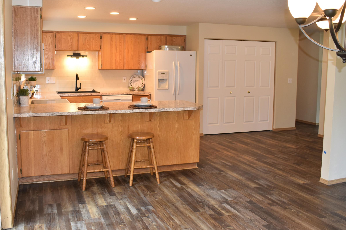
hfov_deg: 55.7
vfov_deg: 38.8
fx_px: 327
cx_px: 152
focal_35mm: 34
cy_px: 102
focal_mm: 18
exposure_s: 1/30
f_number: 5.6
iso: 220
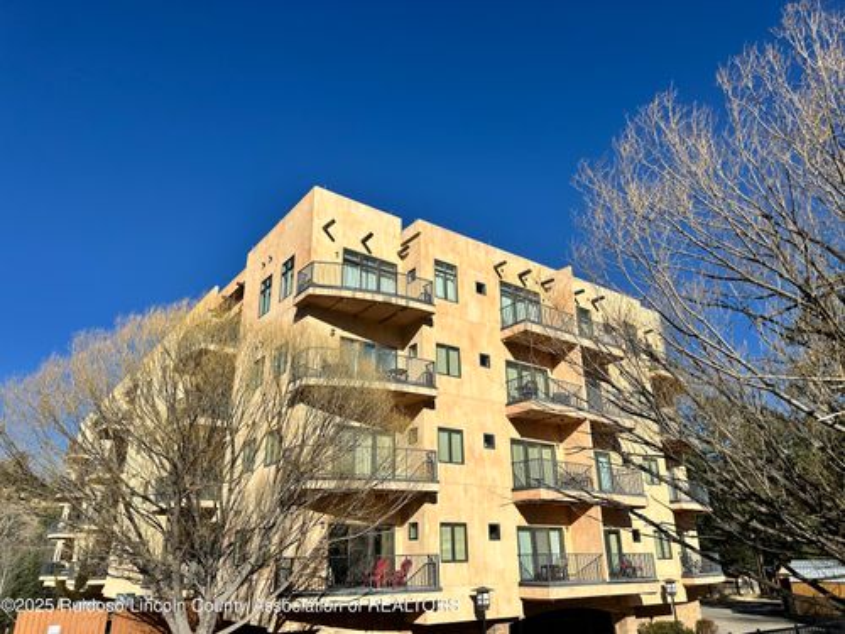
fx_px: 586
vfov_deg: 56.8
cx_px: 422
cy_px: 317
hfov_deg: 71.6
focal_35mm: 24
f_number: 1.78
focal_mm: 6.86
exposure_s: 1/7576
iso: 80
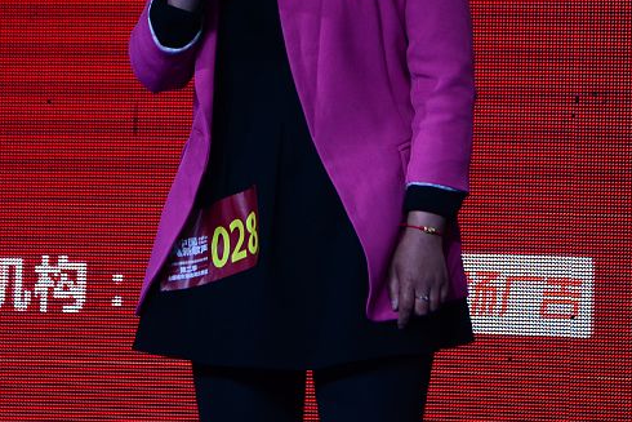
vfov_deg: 3.9
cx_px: 388
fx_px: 6234
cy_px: -32
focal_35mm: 355
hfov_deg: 5.8
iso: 640
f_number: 5.6
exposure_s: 1/125
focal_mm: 145
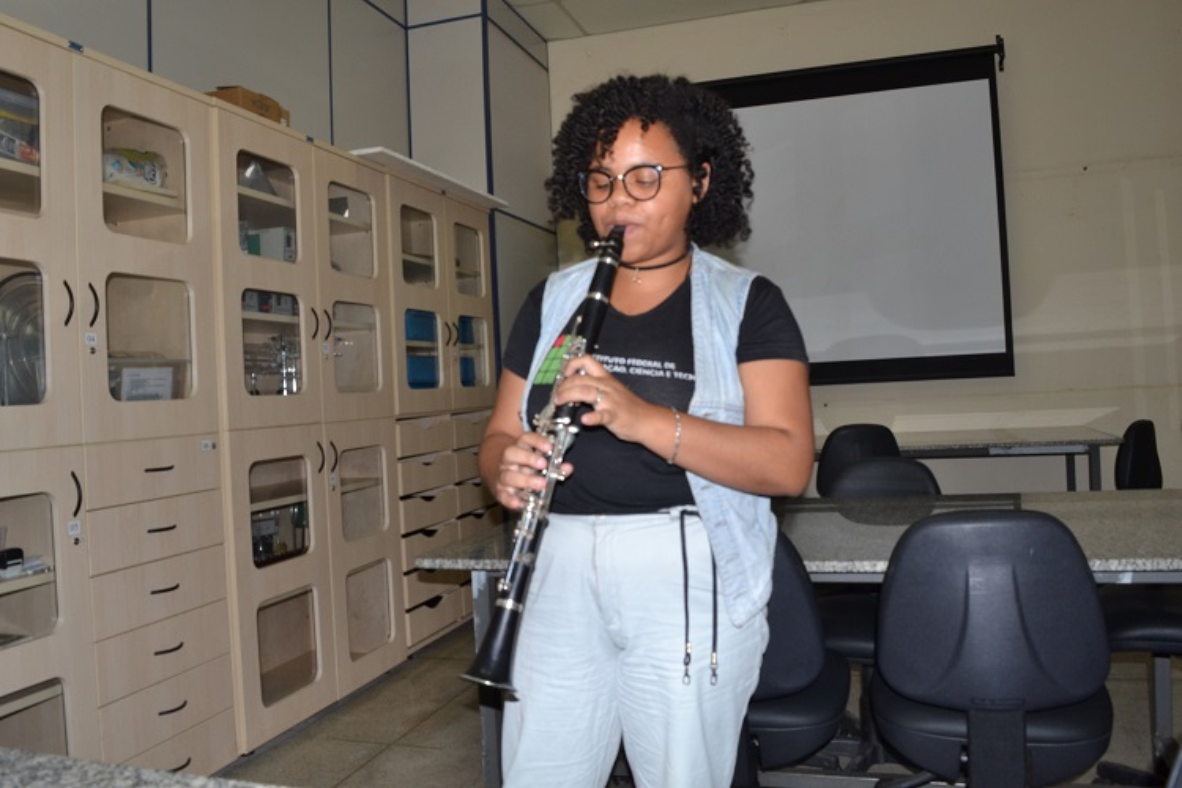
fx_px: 886
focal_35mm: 27
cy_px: 394
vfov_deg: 47.9
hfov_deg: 67.4
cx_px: 591
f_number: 8
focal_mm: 18
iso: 450
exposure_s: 1/60
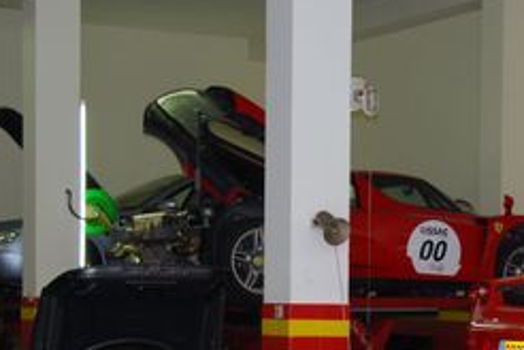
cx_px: 381
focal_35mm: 113
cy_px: 346
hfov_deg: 18.0
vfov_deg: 12.0
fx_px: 1649
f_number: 4.2
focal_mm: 29
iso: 280
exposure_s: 1/60
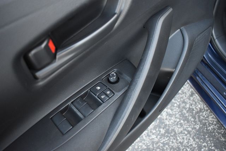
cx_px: 113
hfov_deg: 61.9
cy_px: 76
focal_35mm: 30
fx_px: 188
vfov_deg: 43.6
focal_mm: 20
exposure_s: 1/125
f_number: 3.5
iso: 1800
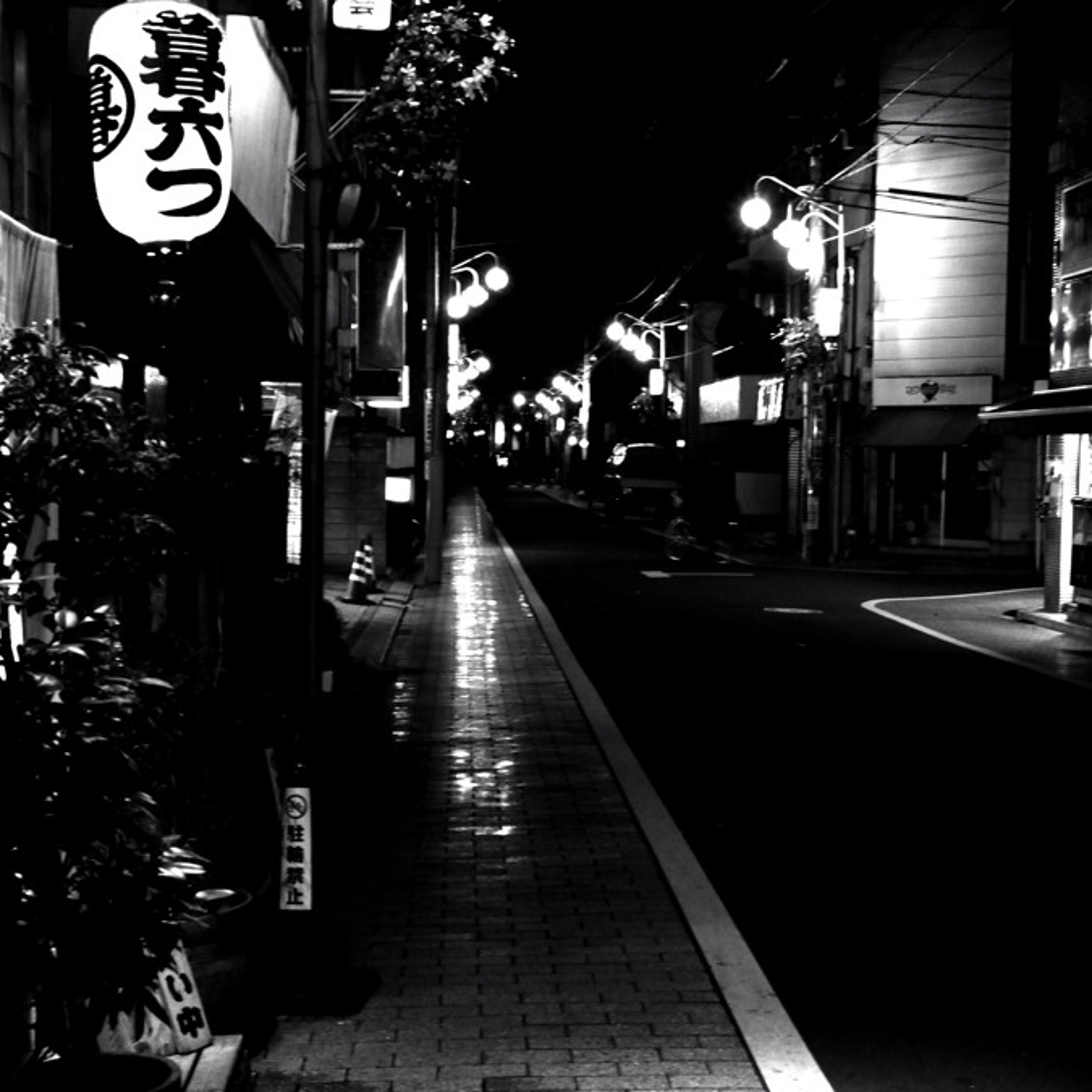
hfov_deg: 31.6
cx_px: 545
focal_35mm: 54
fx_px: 1927
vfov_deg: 31.6
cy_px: 623
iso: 800
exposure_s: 1/10
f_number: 8
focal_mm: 28
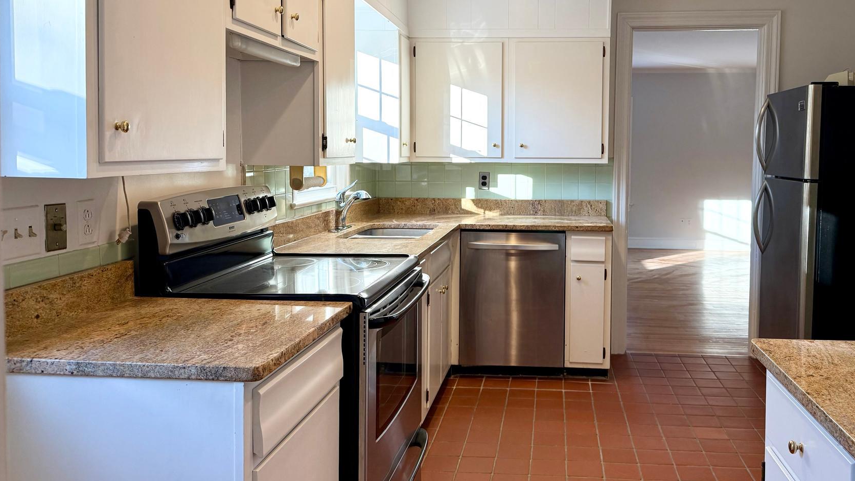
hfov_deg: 60.6
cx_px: 508
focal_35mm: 32
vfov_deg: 36.5
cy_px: 179
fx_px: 725
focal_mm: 6.76
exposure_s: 1/228
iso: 160
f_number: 1.78
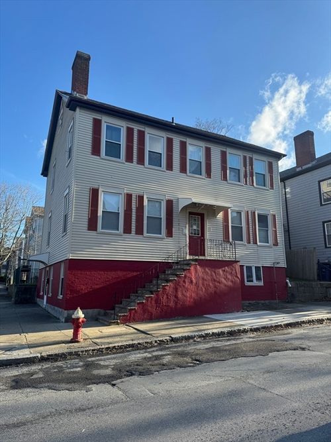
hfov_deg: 56.8
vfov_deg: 71.6
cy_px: 221
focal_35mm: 24
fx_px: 306
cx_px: 166
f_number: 1.78
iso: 80
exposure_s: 1/1637
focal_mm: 6.76
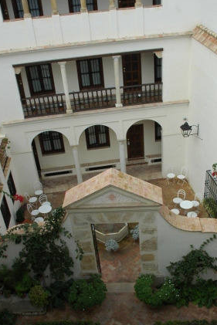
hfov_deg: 32.6
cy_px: 201
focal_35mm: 41
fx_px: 370
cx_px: 124
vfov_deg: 47.0
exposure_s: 1/80
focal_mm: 18
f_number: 14
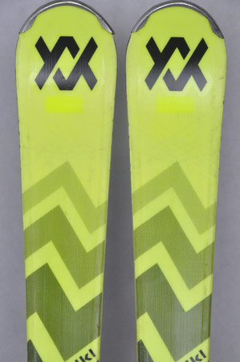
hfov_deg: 8.7
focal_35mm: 158
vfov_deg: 13.1
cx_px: 120
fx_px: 1579
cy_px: 181
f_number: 9.5
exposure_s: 1/125
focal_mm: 105
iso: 3200
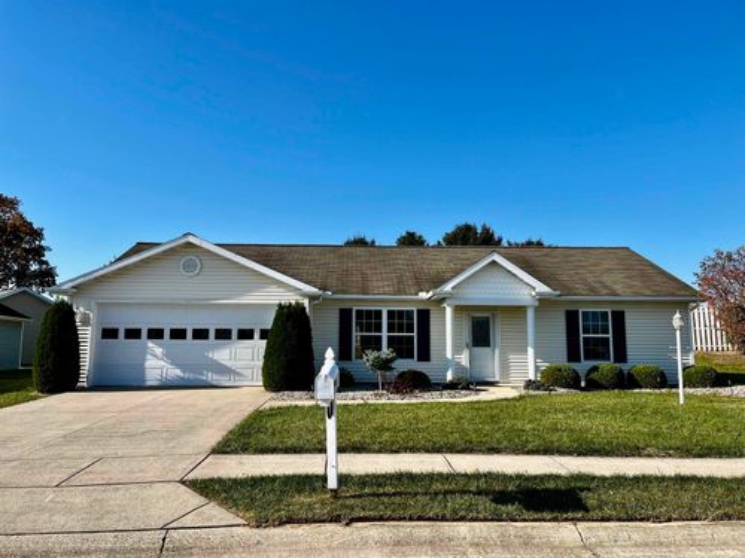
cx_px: 372
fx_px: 560
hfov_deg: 67.3
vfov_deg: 53.1
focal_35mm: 26
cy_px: 279
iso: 50
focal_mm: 5.1
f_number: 1.6
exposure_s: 1/3049
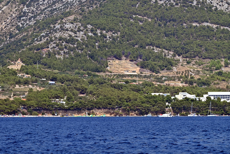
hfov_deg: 11.1
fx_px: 1182
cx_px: 115
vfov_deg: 7.4
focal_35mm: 185
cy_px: 77
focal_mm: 185
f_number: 16
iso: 200
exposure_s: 1/200
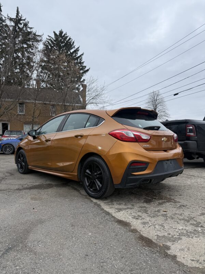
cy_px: 137
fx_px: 190
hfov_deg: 56.8
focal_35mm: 24
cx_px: 102
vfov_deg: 71.6
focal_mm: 6.76
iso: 80
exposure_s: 1/1250
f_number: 1.78
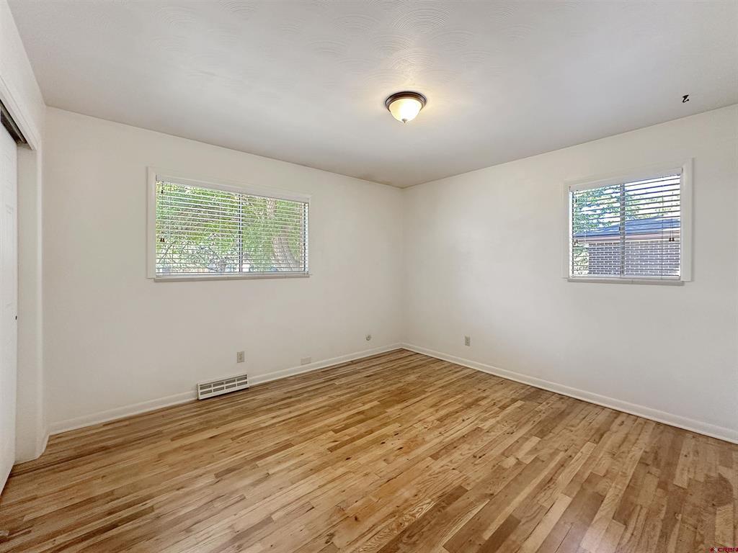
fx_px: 298
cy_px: 276
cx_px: 369
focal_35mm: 14
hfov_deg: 102.1
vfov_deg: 85.7
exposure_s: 1/120
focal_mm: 2.22
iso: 200
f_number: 2.2
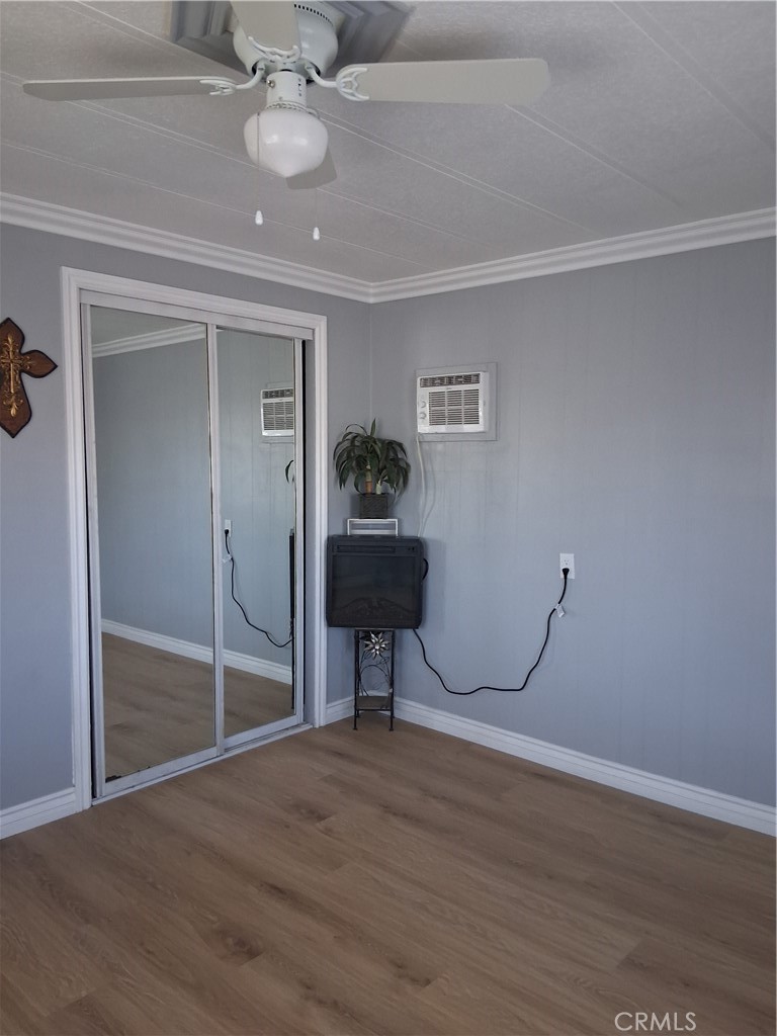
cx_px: 388
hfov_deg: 53.1
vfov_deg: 67.3
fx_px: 778
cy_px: 518
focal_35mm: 26
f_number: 1.8
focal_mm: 3.98
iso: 320
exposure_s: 1/60
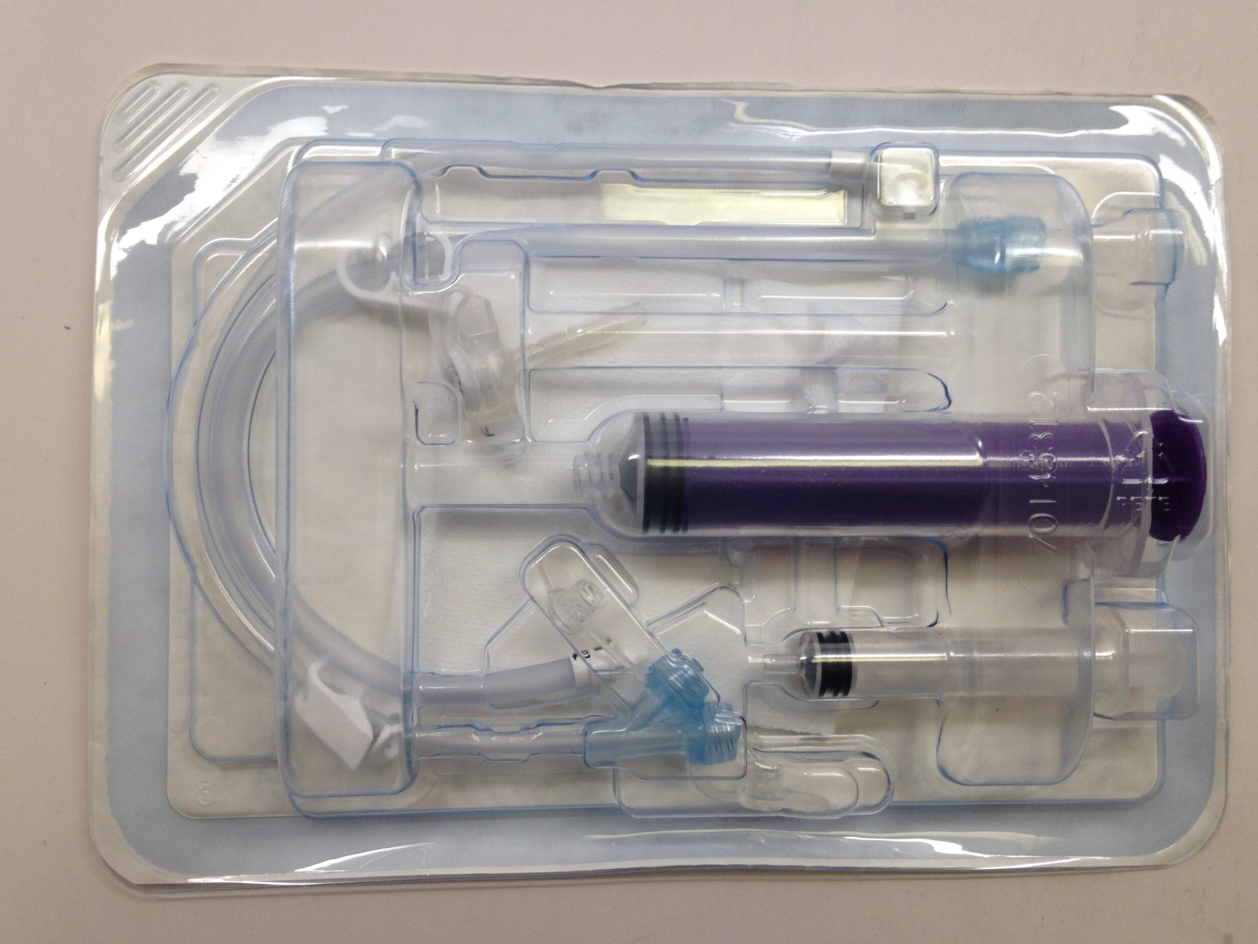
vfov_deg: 41.8
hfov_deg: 54.0
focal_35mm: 34
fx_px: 1236
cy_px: 463
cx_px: 637
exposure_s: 1/60
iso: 64
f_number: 2.4
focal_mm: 4.12
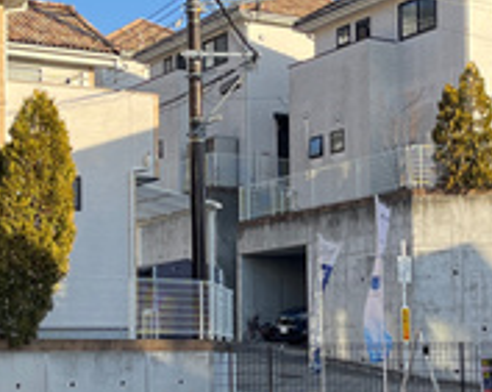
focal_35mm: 92
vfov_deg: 16.6
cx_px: 256
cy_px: 278
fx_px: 1337
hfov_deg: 20.8
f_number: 1.6
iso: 50
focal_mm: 5.1
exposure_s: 1/1325
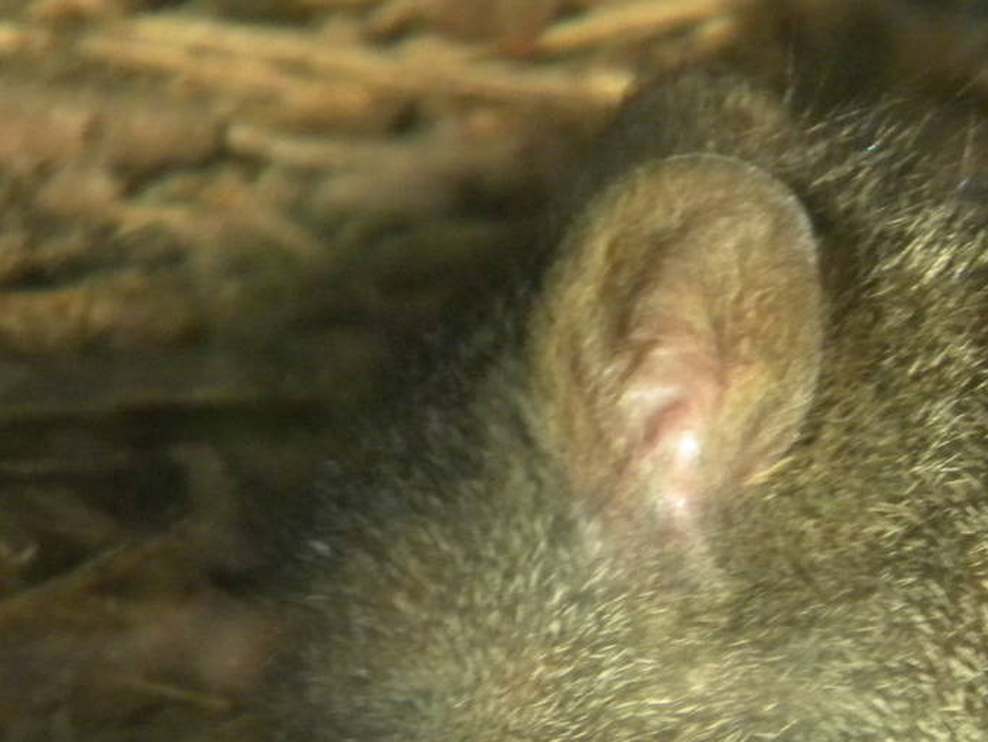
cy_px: 673
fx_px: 15244
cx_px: 1024
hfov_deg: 3.7
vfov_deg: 2.8
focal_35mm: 534
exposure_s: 1/262
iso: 400
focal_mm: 41
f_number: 5.4
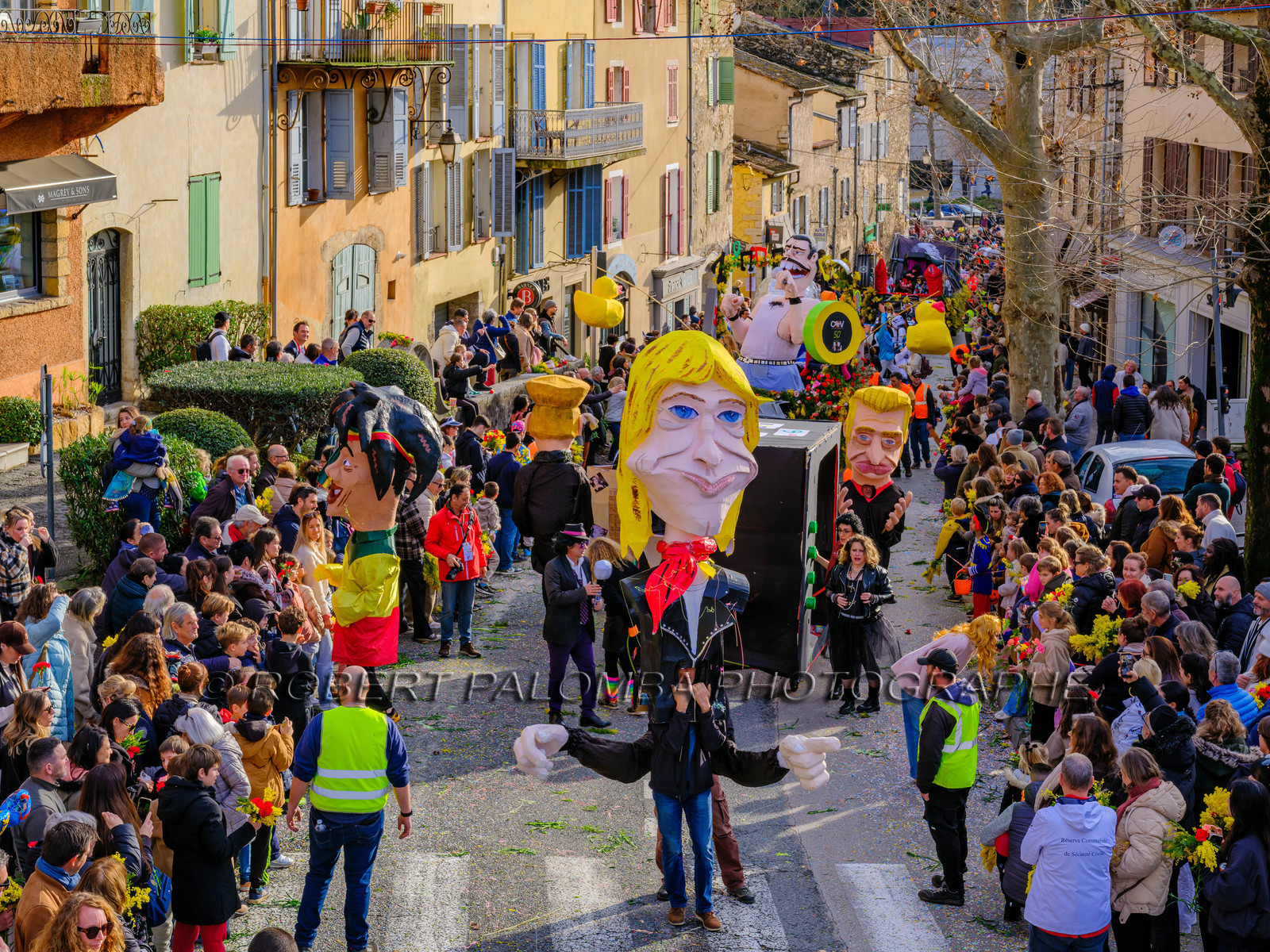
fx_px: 1614
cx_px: 635
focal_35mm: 44
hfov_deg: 42.9
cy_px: 476
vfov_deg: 32.9
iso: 320
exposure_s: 1/125
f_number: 10
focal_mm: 55
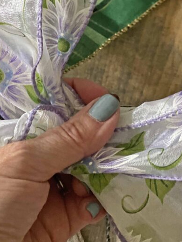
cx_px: 86
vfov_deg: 12.9
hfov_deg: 9.8
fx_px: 1066
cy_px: 49
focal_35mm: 152
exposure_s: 1/40
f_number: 2.8
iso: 250
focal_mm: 9
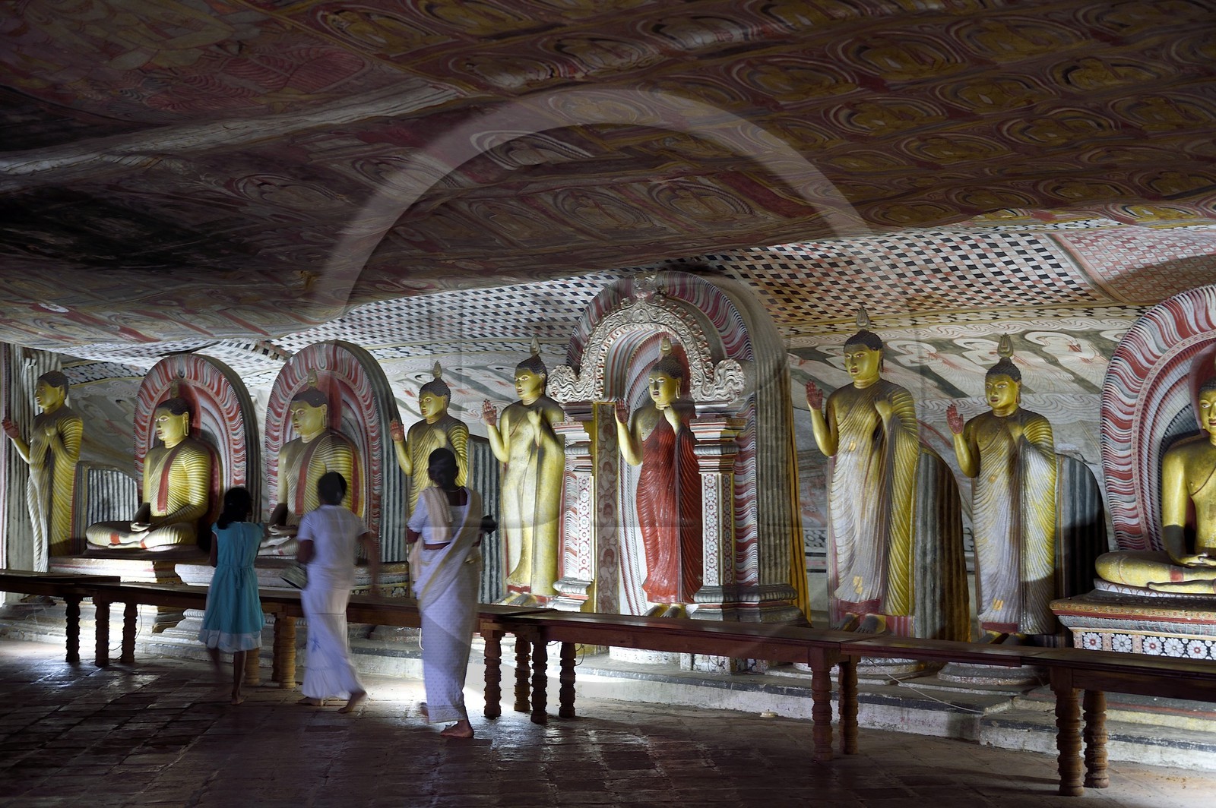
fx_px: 1687
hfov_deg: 39.6
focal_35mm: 50
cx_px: 608
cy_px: 404
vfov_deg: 26.9
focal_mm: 50
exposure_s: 1/13
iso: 800
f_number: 3.2
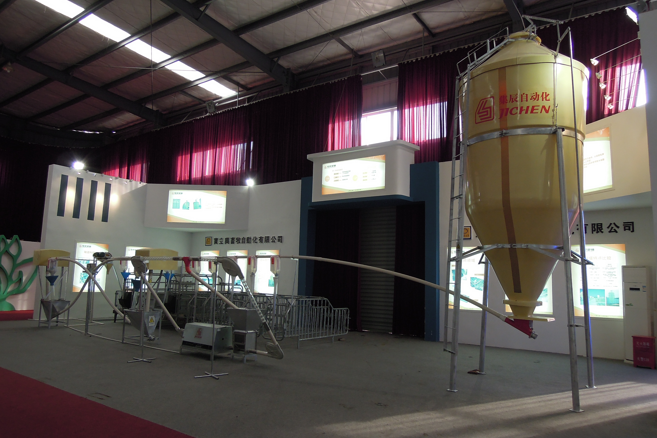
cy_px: 225
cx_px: 329
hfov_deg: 71.5
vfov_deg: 51.3
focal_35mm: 25
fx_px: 456
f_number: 2.8
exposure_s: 1/100
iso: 160
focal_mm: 4.3
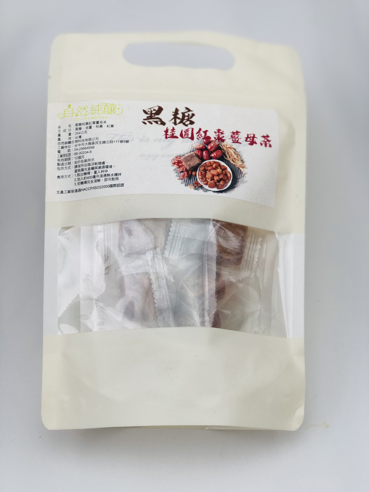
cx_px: 184
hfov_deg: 25.7
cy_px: 246
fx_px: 810
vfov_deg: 33.8
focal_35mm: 57
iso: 25
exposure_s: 1/60
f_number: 2.8
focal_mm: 6.6
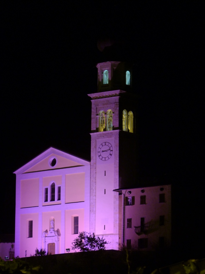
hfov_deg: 7.9
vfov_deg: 10.5
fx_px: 1484
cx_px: 102
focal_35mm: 188
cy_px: 137
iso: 160
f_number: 3.8
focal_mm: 33.9
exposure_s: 1
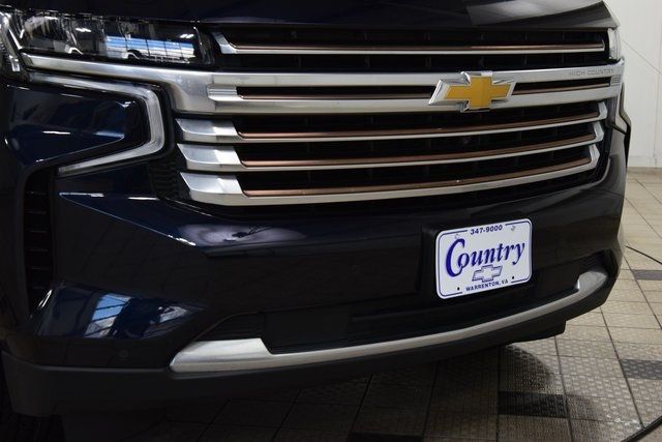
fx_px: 1048
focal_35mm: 57
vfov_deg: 23.8
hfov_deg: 35.0
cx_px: 331
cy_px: 221
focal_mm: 38
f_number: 7.1
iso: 1600
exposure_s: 1/60
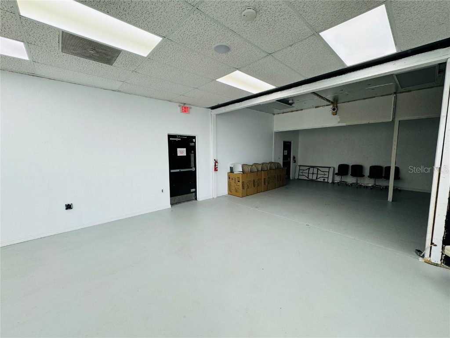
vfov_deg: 85.7
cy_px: 169
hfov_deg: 102.1
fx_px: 182
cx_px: 225
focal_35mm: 14
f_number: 2.2
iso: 80
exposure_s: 1/120
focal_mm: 2.22
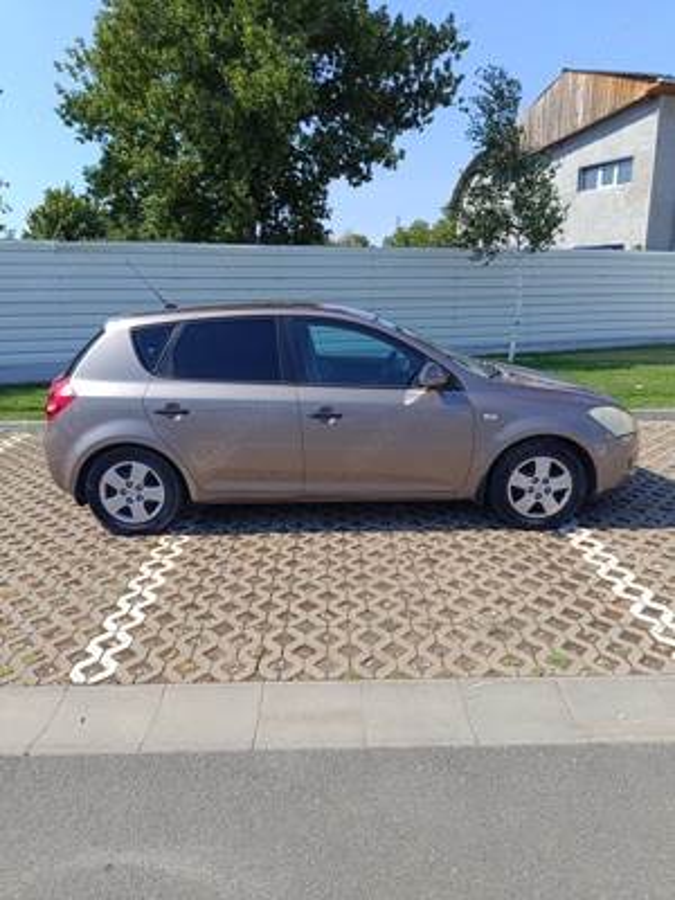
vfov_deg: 71.6
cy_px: 450
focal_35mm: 24
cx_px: 338
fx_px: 624
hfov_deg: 56.8
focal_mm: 5.59
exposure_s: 1/1012
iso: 57
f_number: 1.88
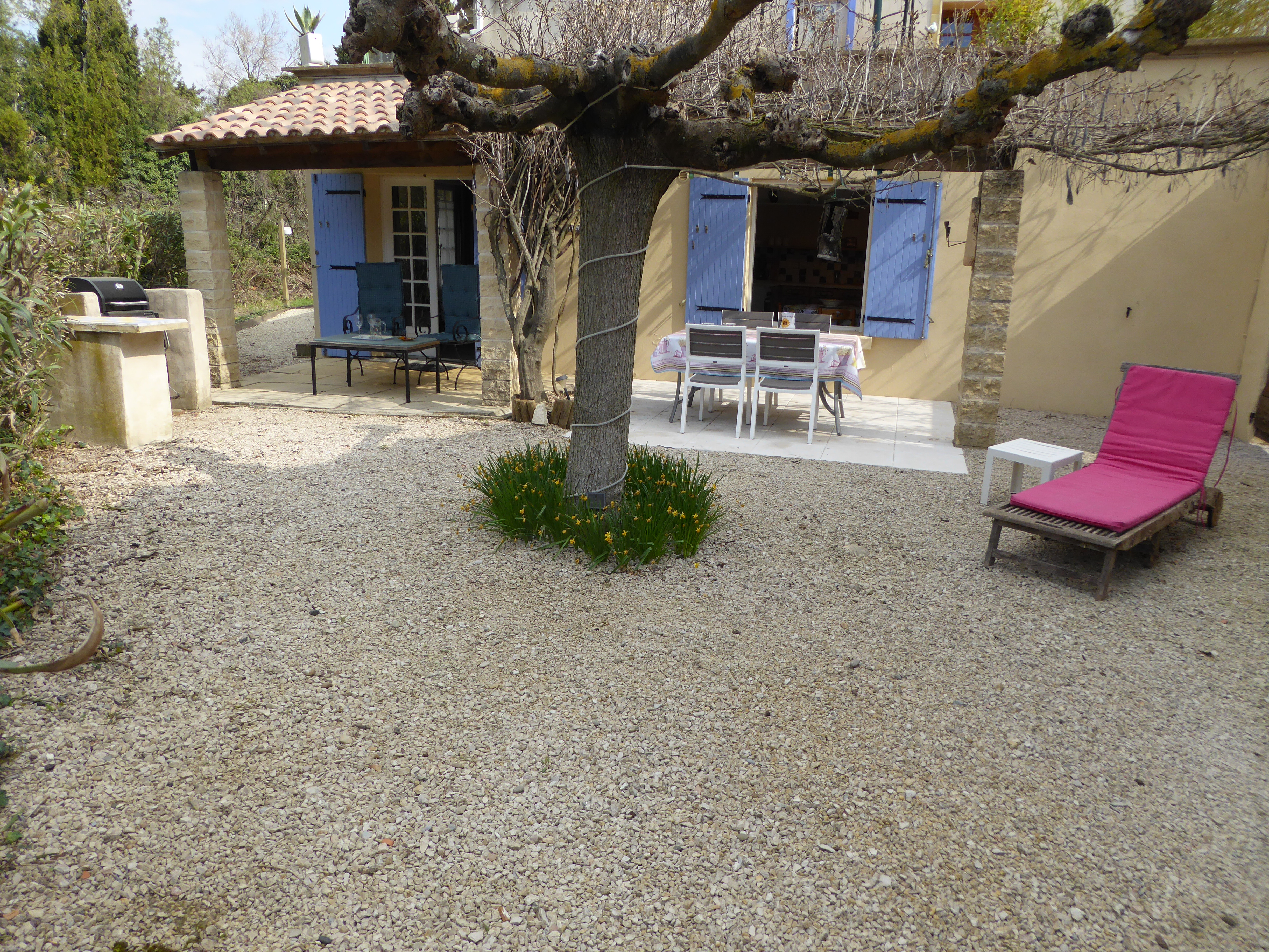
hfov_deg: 69.4
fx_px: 916
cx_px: 634
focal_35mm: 25
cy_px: 476
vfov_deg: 54.9
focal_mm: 4.3
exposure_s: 1/500
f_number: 3.3
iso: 100
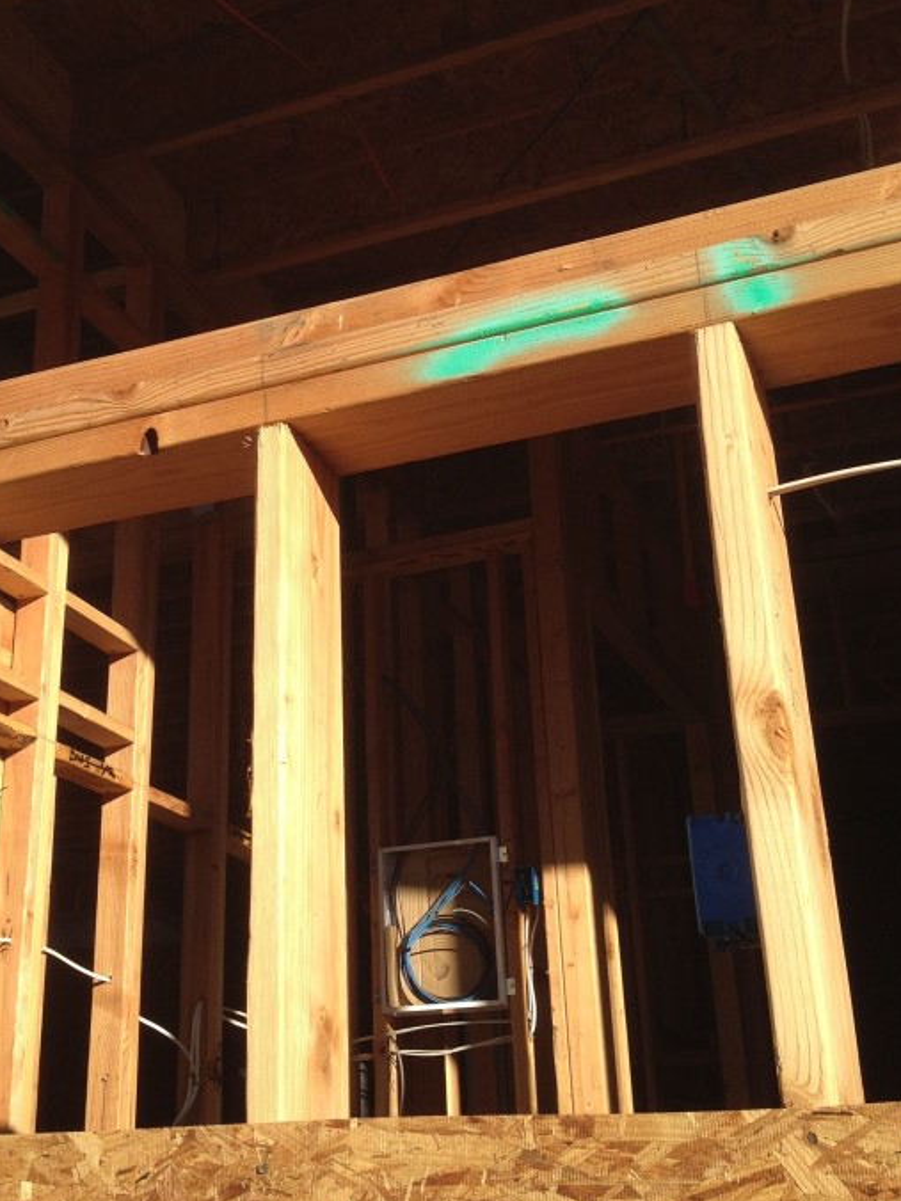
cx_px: 297
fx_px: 1735
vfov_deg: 38.1
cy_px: 497
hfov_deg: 28.9
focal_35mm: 50
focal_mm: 4.12
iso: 50
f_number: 2.4
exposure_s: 1/1153
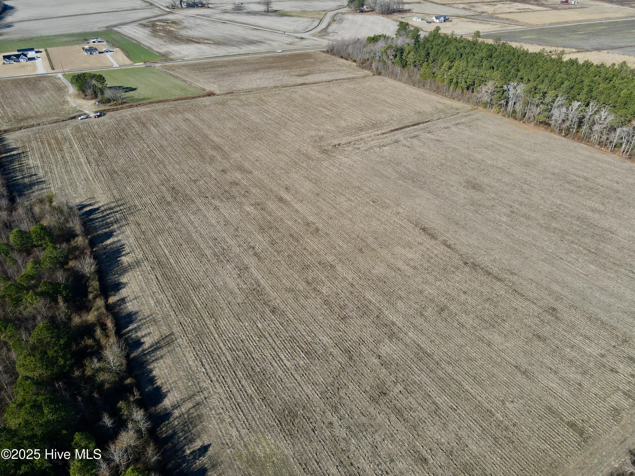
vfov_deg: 56.8
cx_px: 318
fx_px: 440
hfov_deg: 71.6
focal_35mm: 24
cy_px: 238
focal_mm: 4.5
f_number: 2.8
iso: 110
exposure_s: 1/400
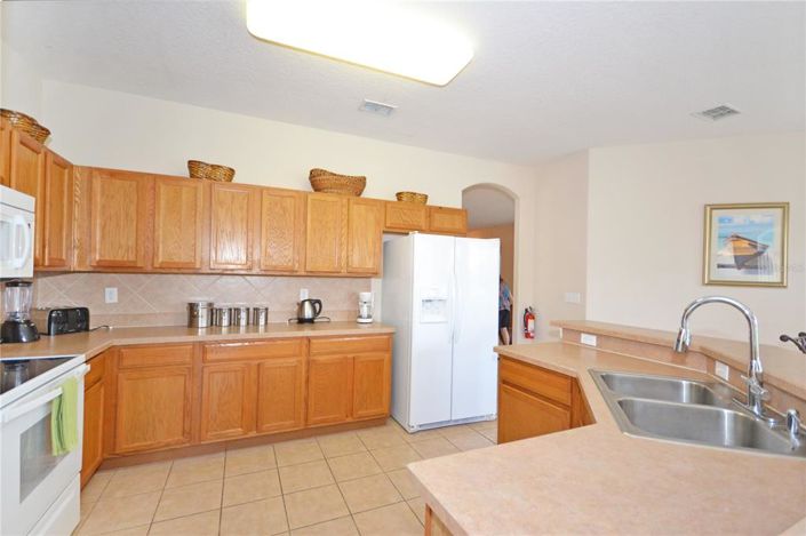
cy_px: 268
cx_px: 403
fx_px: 336
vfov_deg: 77.2
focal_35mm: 15
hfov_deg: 100.4
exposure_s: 1/60
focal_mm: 10
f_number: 4
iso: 720
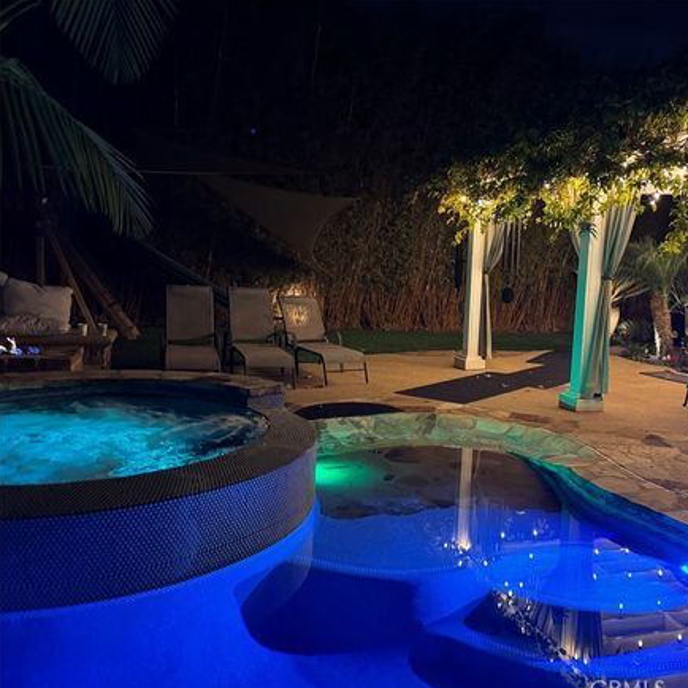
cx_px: 468
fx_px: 652
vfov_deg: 55.6
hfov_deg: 54.3
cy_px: 350
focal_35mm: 29
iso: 800
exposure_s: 1/30
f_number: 1.78
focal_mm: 6.76
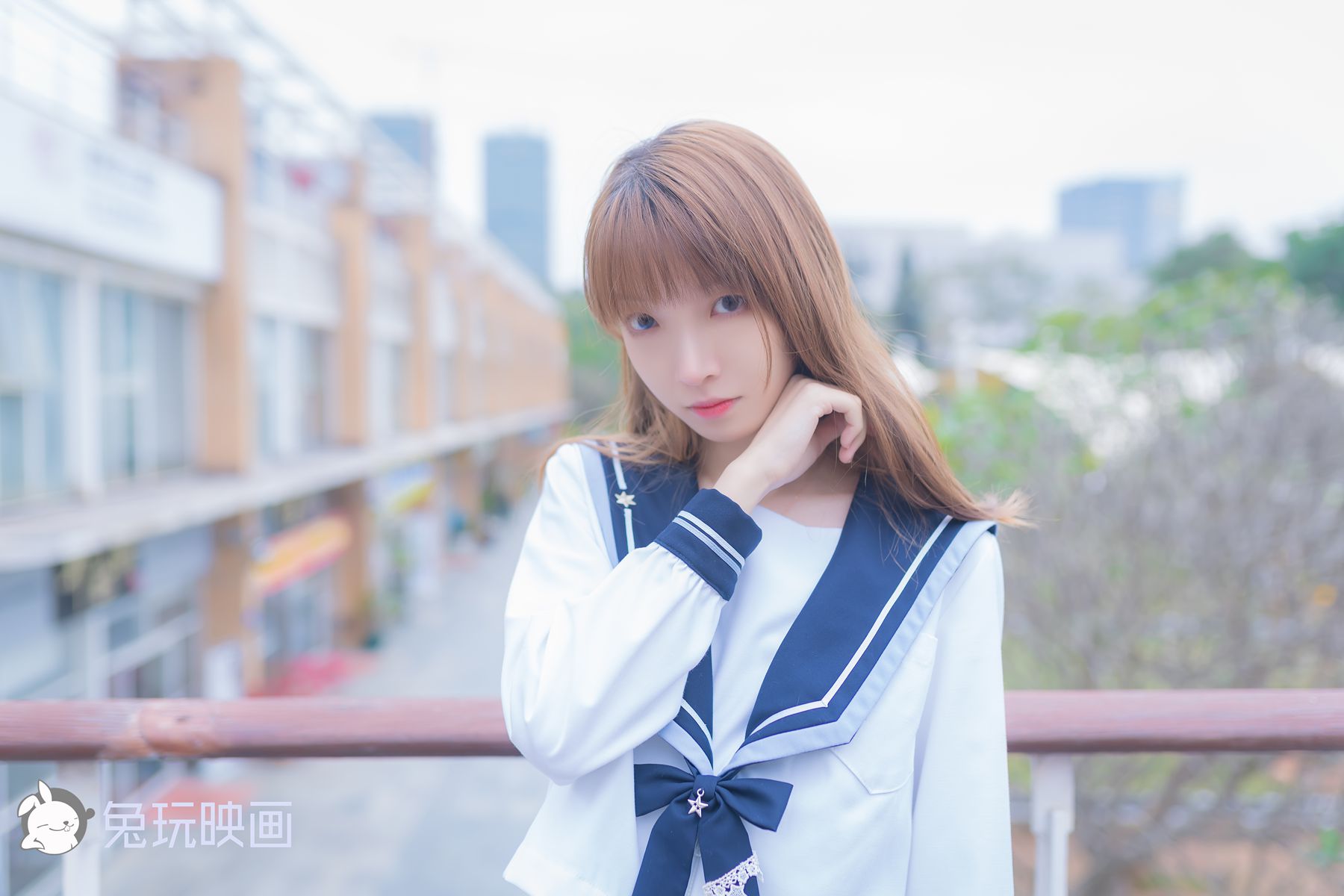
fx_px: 1307
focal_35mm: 35
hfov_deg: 54.4
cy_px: 448
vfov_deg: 37.9
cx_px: 672
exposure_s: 1/320
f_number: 2
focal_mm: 35
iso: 100
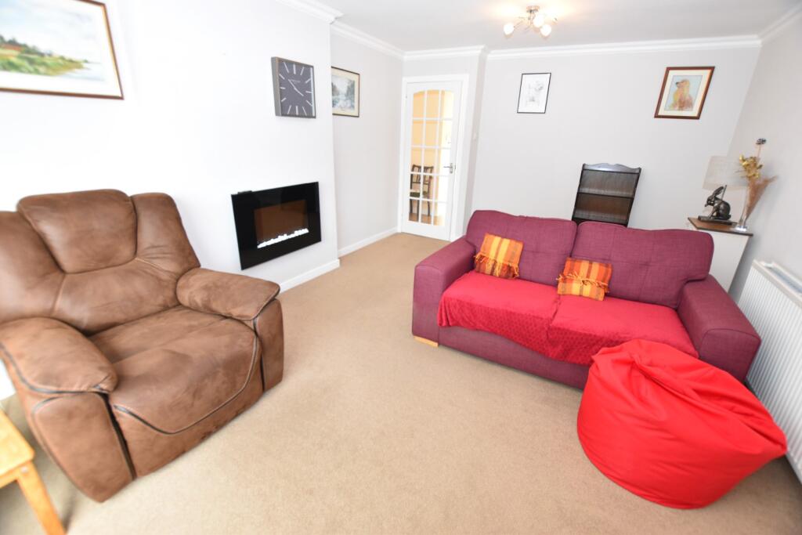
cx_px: 401
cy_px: 268
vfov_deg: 77.3
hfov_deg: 100.4
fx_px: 334
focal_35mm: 15
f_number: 4.5
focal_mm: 10
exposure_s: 1/80
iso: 800
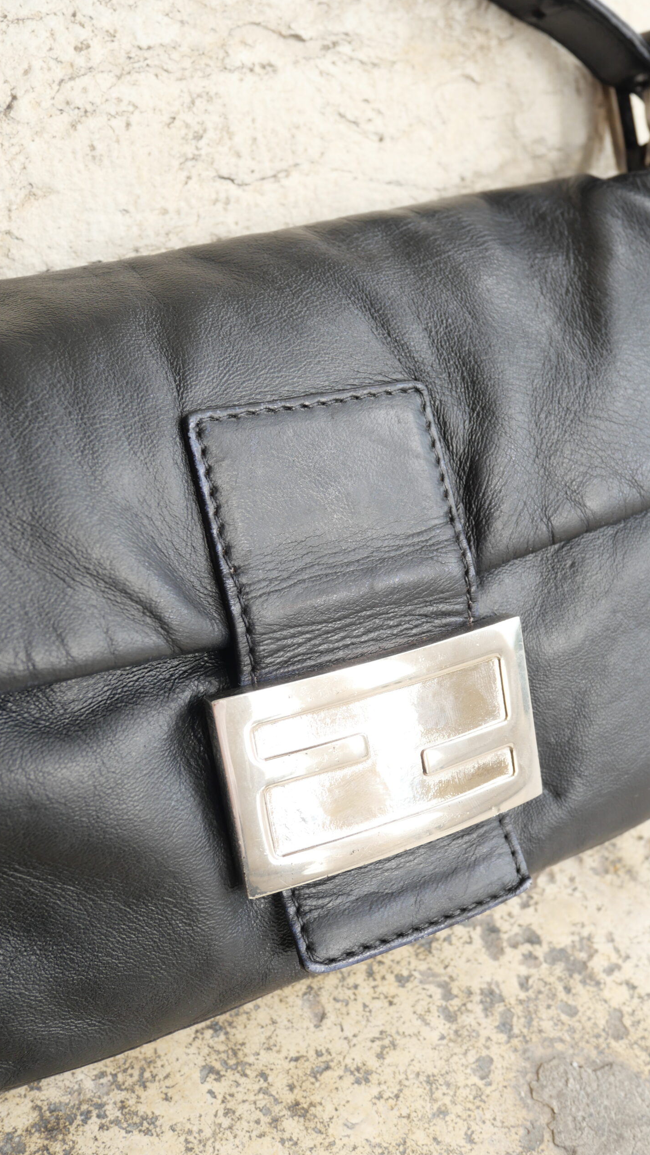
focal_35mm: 35
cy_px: 579
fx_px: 1073
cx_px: 357
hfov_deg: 33.7
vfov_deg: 56.6
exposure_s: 1/125
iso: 200
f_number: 4.5
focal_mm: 16
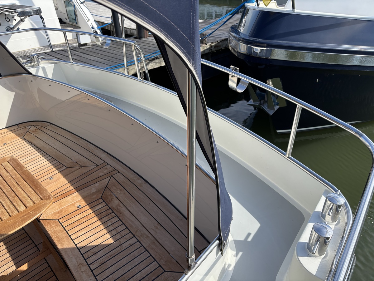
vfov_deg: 53.1
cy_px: 140
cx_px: 187
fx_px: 281
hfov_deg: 67.3
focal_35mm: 26
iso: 50
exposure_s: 1/1590
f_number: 1.6
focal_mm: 5.96
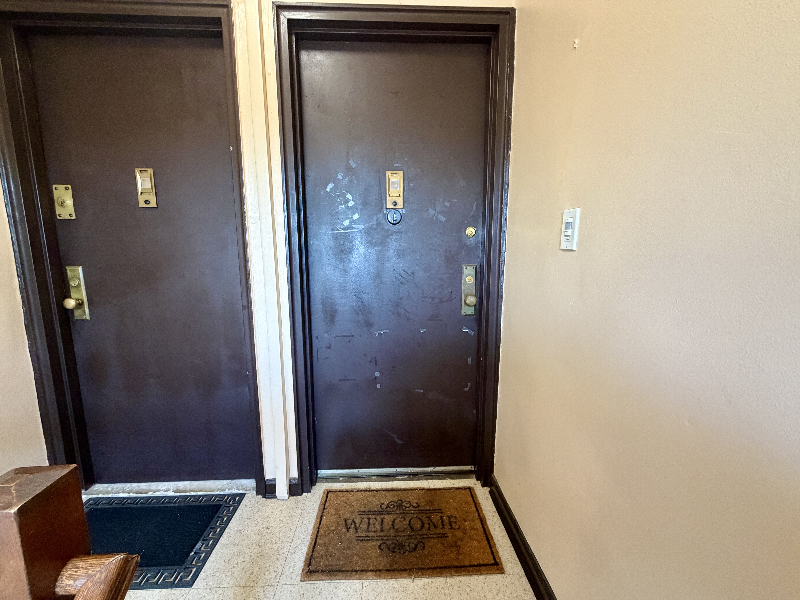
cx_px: 400
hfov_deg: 102.1
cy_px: 300
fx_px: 324
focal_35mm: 14
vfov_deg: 85.7
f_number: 2.2
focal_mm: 2.22
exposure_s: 1/60
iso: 400
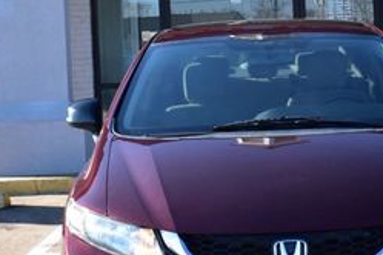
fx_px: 1064
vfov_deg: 13.7
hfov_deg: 20.1
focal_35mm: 100
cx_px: 325
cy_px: 78
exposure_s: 1/250
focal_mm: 26
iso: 400
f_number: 10
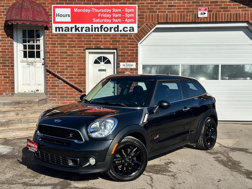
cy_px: 94
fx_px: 349
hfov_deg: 39.7
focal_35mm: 48
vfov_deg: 30.3
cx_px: 126
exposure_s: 1/7092
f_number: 1.78
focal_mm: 6.86
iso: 64
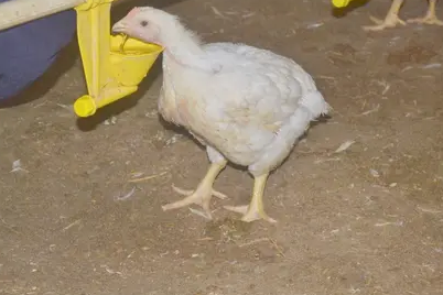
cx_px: 237
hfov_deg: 20.7
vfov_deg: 13.9
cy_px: 134
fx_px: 1213
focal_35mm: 99
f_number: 5.6
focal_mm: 55
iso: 800
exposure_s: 1/60
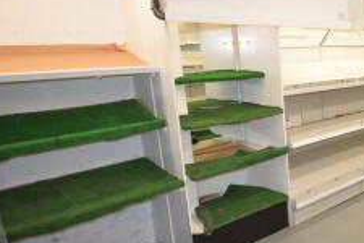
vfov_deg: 35.0
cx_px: 370
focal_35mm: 38
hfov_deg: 43.0
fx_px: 384
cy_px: 129
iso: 320
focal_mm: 12
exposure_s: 1/125
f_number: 5.6
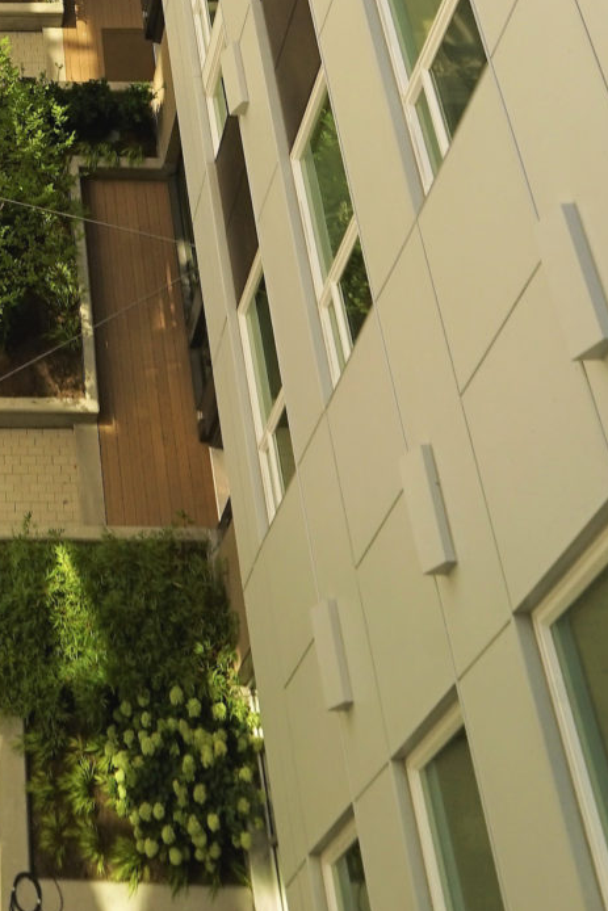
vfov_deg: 22.6
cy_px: -658
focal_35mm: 59
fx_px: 1494
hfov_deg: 21.5
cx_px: -106
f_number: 9
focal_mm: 16
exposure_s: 1/100
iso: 250
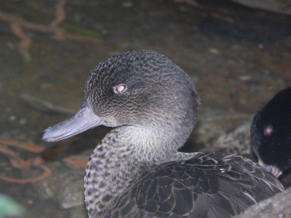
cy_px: 109
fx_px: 3615
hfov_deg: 4.6
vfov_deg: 3.5
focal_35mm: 430
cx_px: 146
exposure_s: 1/60
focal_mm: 76.4
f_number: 5.7
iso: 1400
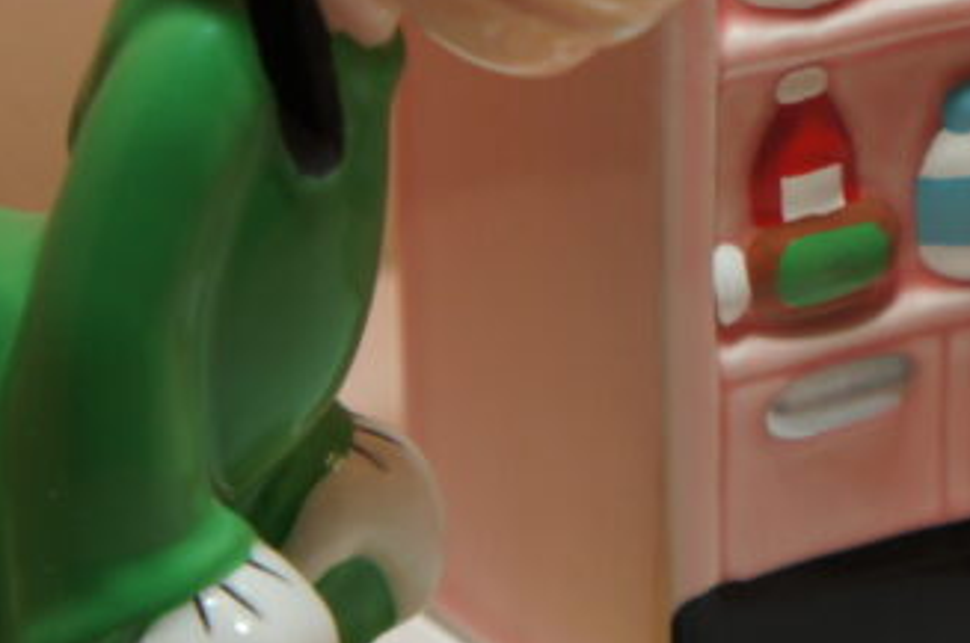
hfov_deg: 10.9
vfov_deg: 7.3
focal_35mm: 188
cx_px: 804
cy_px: 283
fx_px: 5058
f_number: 5
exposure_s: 1/80
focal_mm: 40
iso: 200
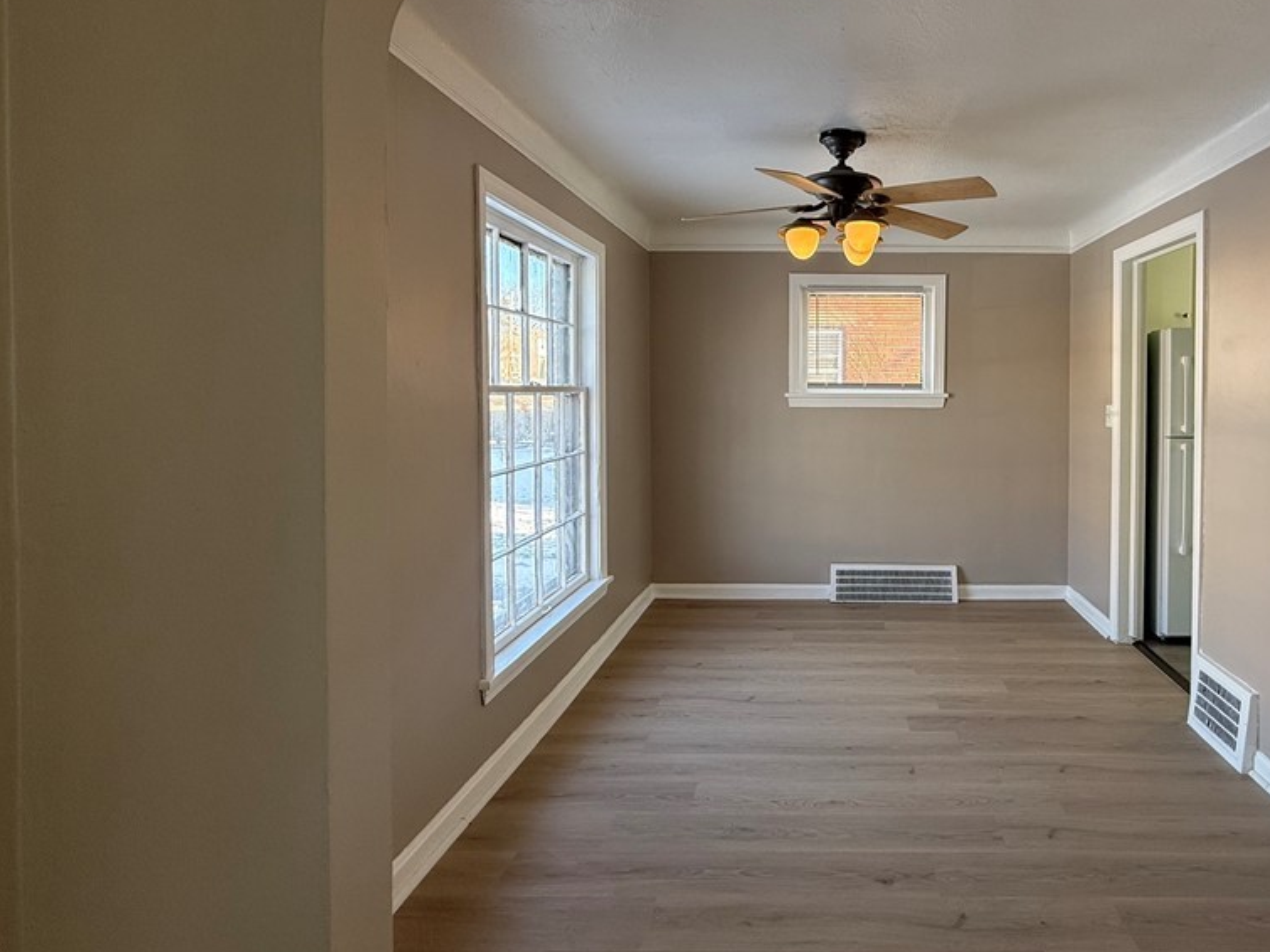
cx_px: 831
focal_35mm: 19
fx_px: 697
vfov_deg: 68.3
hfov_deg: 82.2
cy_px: 405
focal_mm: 2.22
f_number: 2.2
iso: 64
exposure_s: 1/120
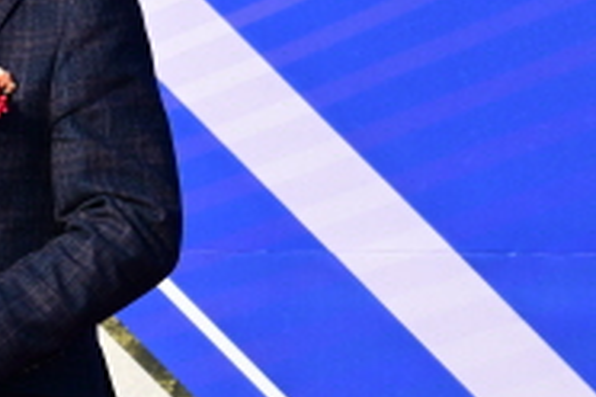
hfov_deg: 4.1
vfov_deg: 2.7
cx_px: -346
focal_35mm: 501
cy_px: 51
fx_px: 8294
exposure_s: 1/640
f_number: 13
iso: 1000
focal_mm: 155
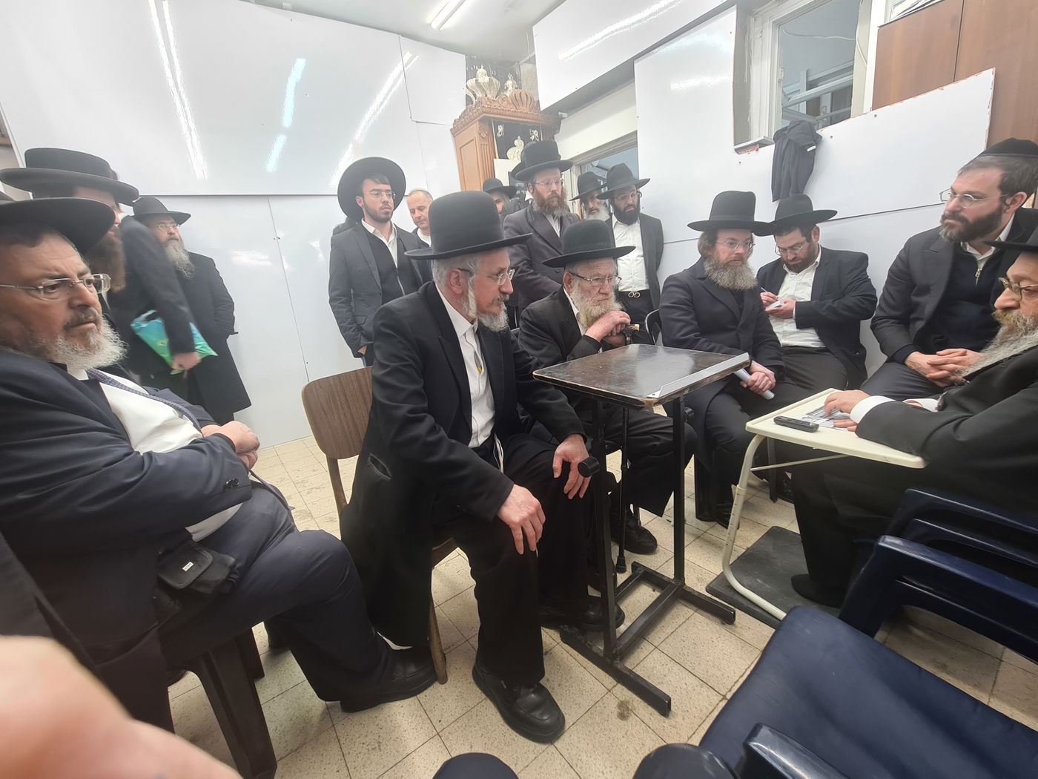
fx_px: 390
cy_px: 390
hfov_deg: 106.2
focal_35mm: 13
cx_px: 519
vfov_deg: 89.9
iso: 64
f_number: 2.2
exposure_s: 1/50
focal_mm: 2.22
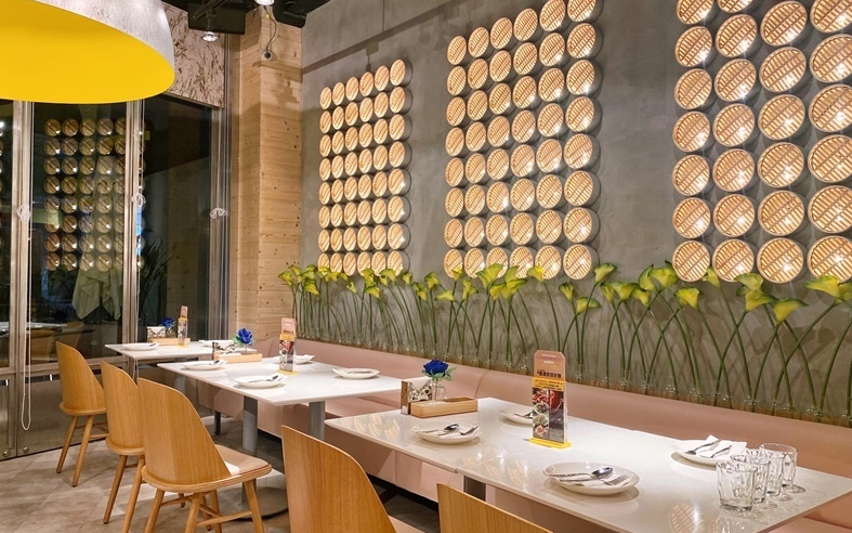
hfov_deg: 66.5
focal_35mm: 28
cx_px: 423
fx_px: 650
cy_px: 260
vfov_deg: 44.5
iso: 80
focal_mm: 4.25
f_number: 1.8
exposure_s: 1/60
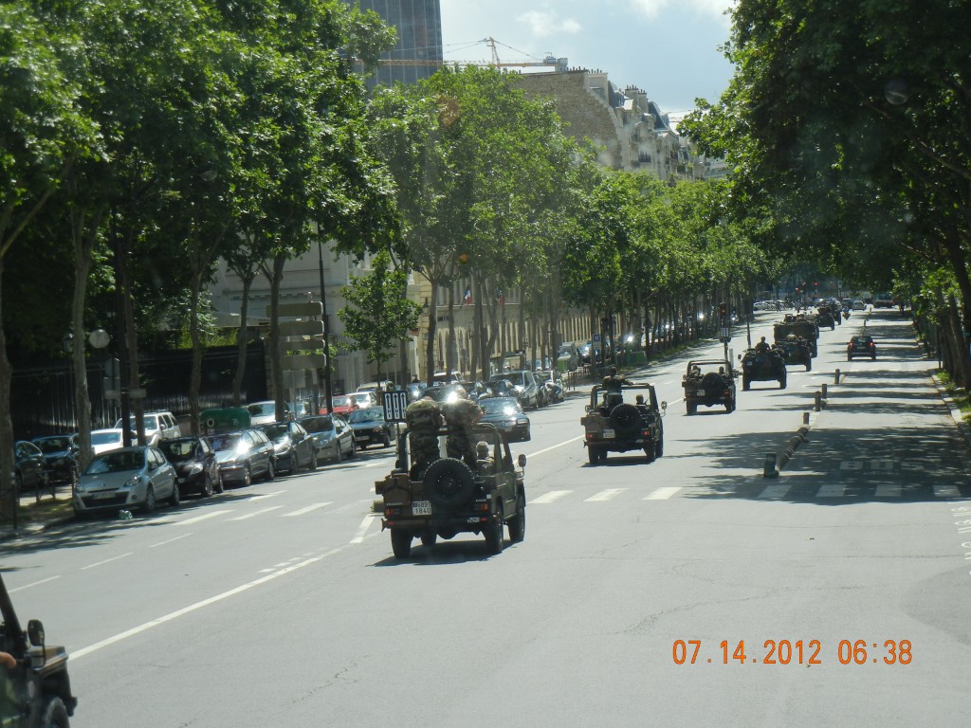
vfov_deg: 14.5
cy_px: 364
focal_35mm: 102
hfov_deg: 19.3
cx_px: 486
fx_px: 2861
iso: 160
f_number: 4.5
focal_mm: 18.3
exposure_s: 1/667
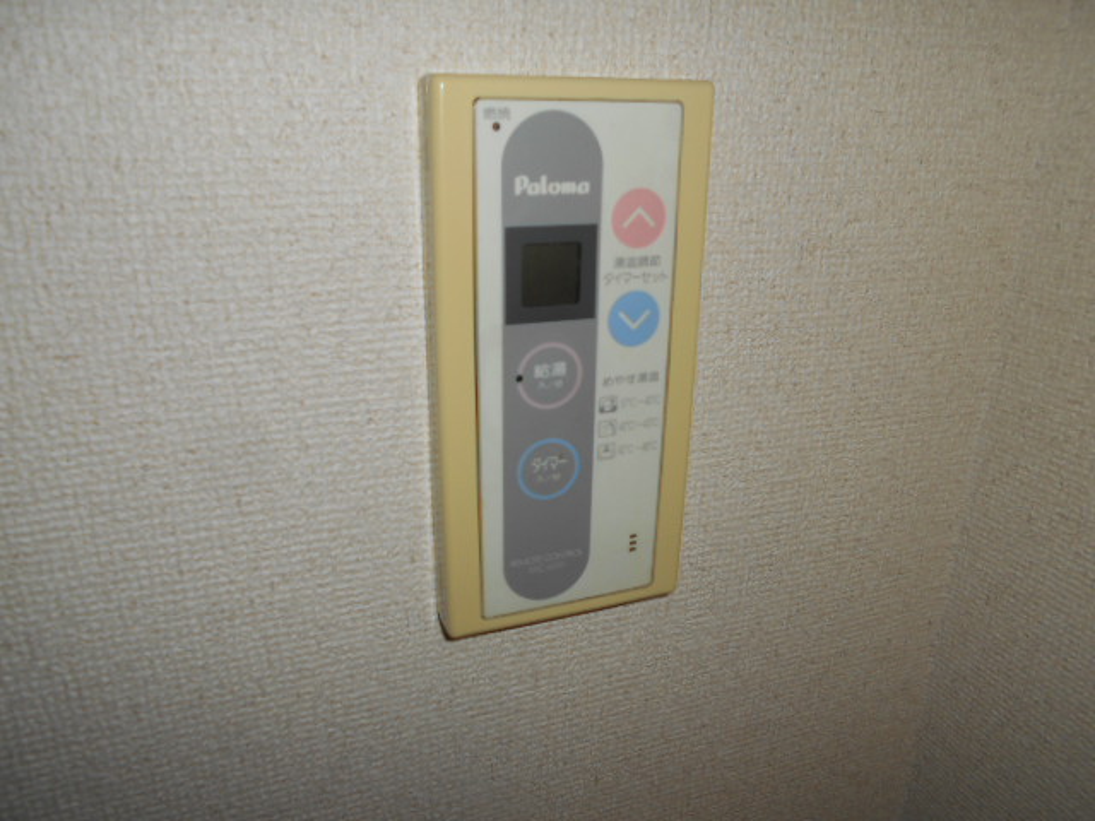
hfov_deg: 67.3
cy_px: 410
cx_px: 548
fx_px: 822
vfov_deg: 53.1
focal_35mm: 26
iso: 80
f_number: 3.2
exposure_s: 1/25
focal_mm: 4.6
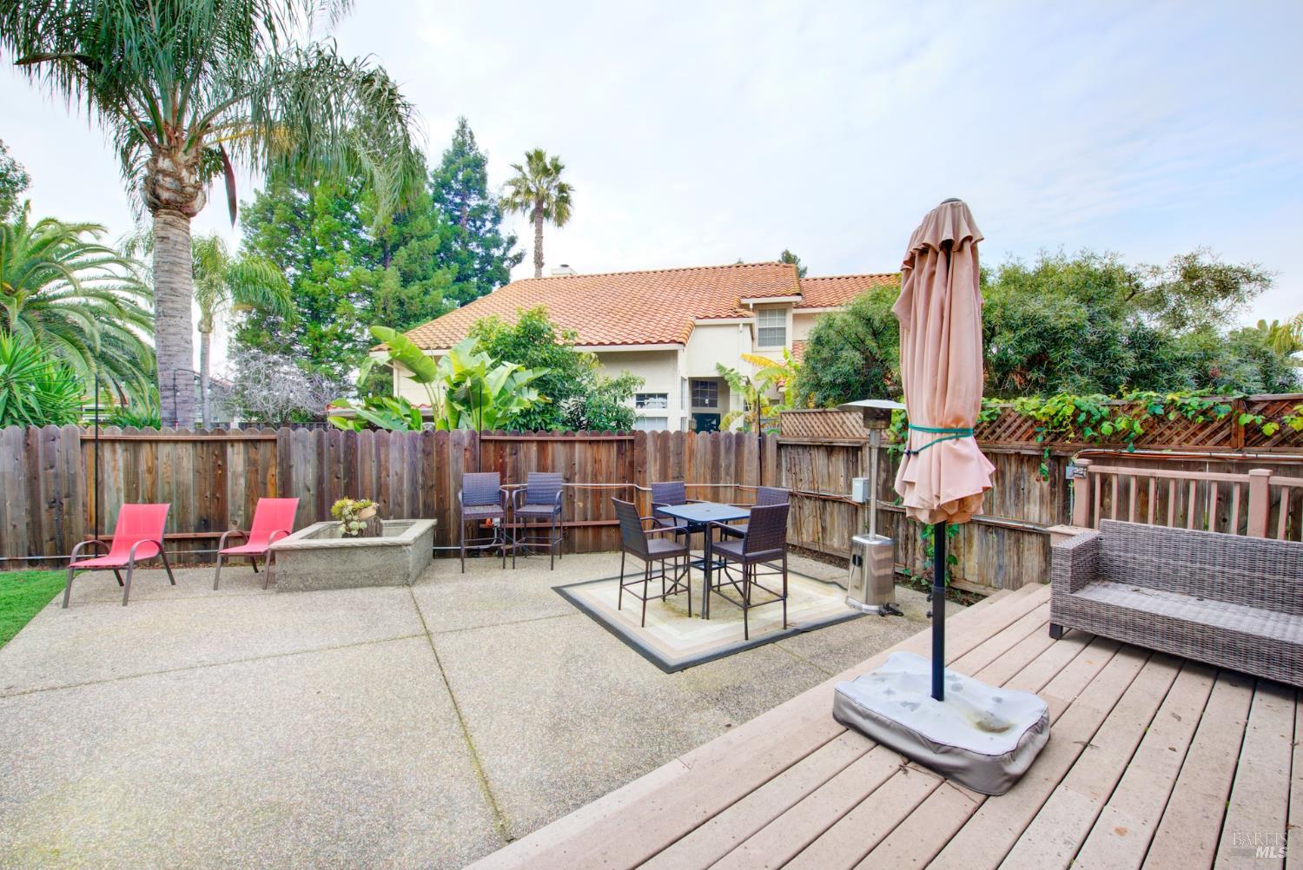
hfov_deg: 104.2
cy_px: 435
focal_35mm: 14
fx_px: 507
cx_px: 652
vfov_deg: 81.3
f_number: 14
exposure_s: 1/25
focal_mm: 14
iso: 100
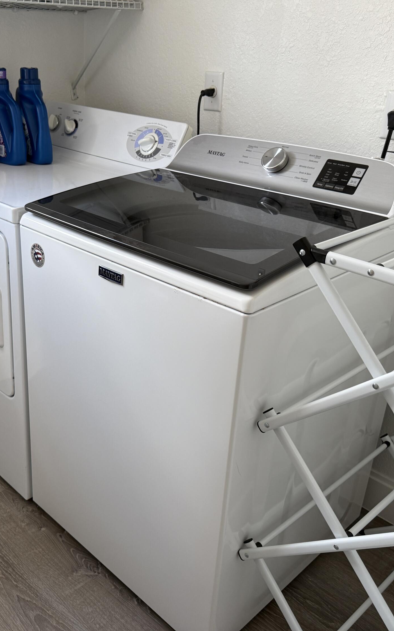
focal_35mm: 34
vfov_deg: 56.7
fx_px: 584
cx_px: 117
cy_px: 315
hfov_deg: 36.7
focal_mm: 6.76
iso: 160
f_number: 1.78
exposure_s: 1/120
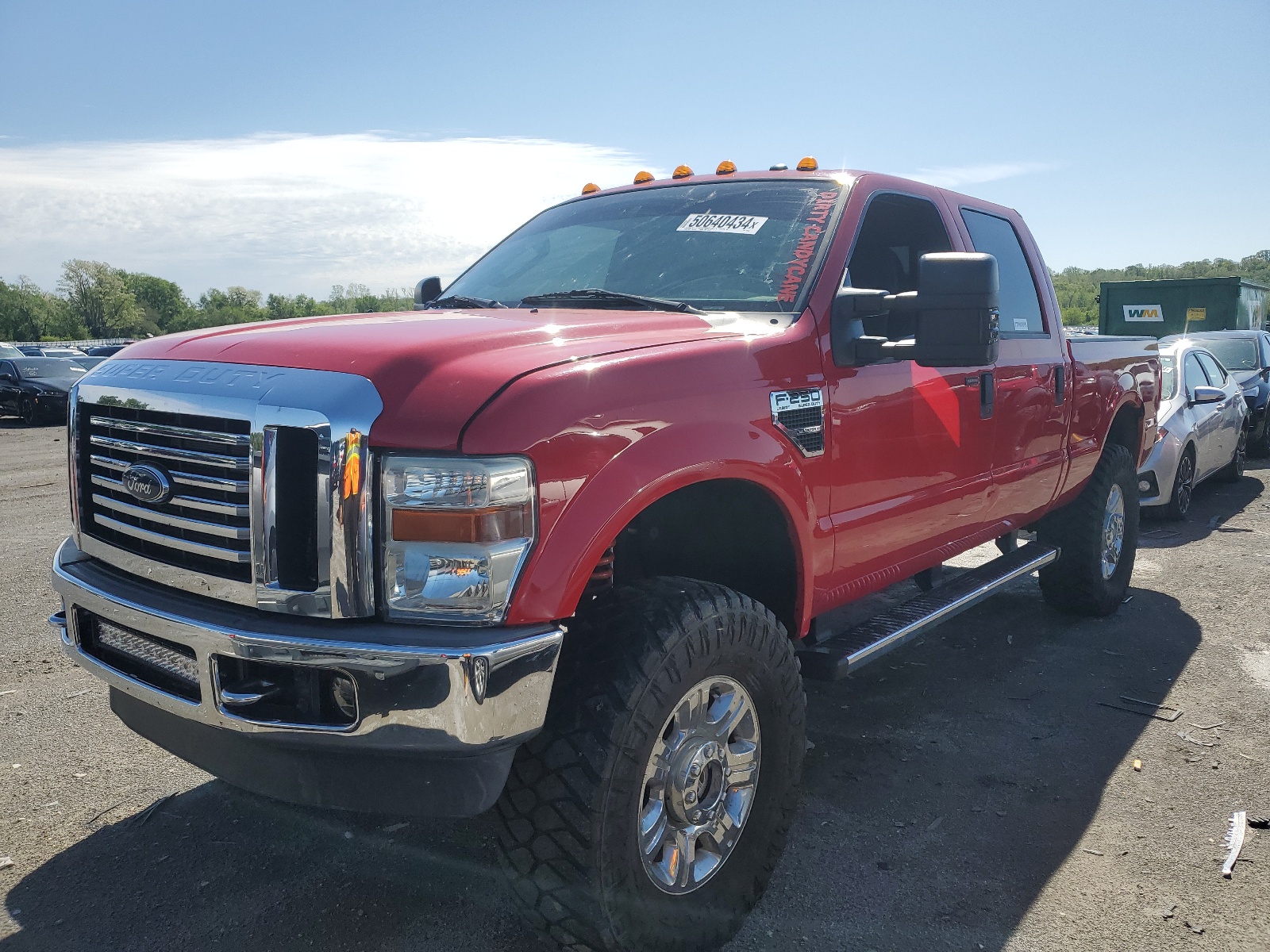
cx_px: 635
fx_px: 954
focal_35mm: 26
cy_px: 476
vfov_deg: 53.1
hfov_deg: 67.3
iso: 50
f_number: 1.5
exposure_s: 1/5000
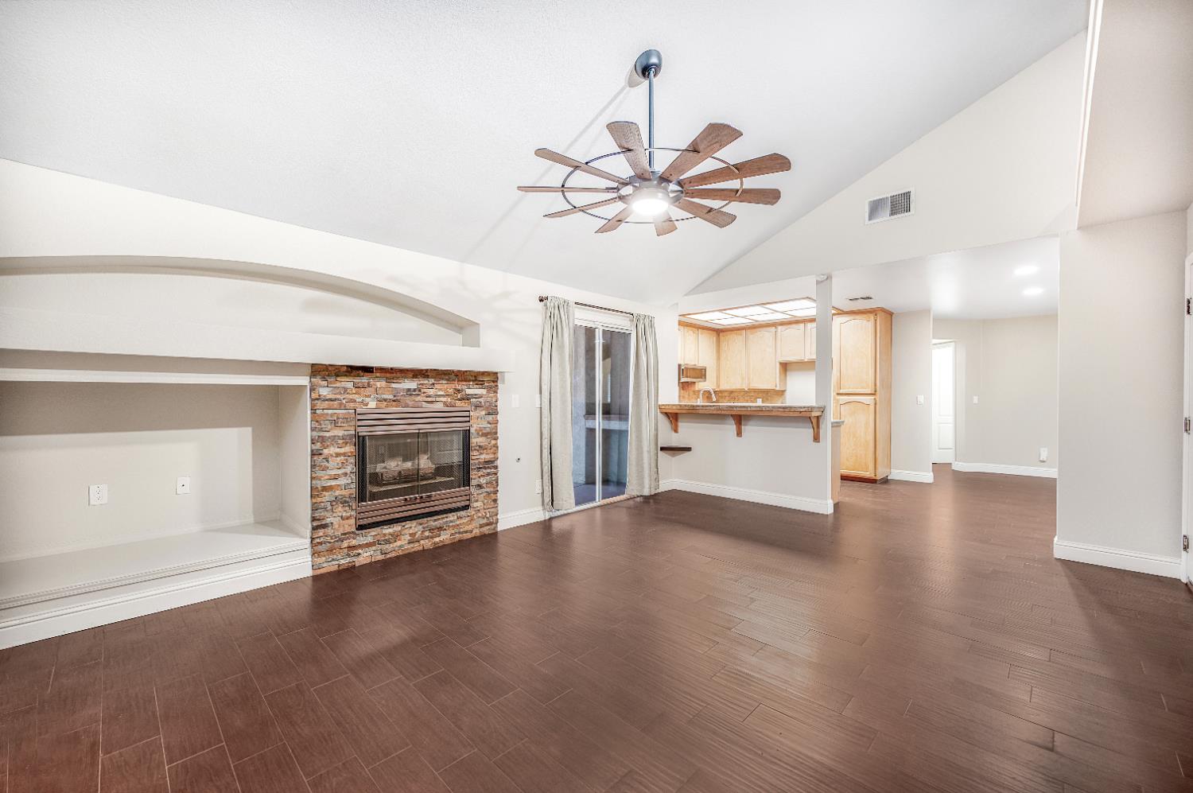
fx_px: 463
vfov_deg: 81.1
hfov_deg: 104.3
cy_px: 396
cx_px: 596
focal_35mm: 14
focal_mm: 14
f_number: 4
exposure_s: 1/20
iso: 400
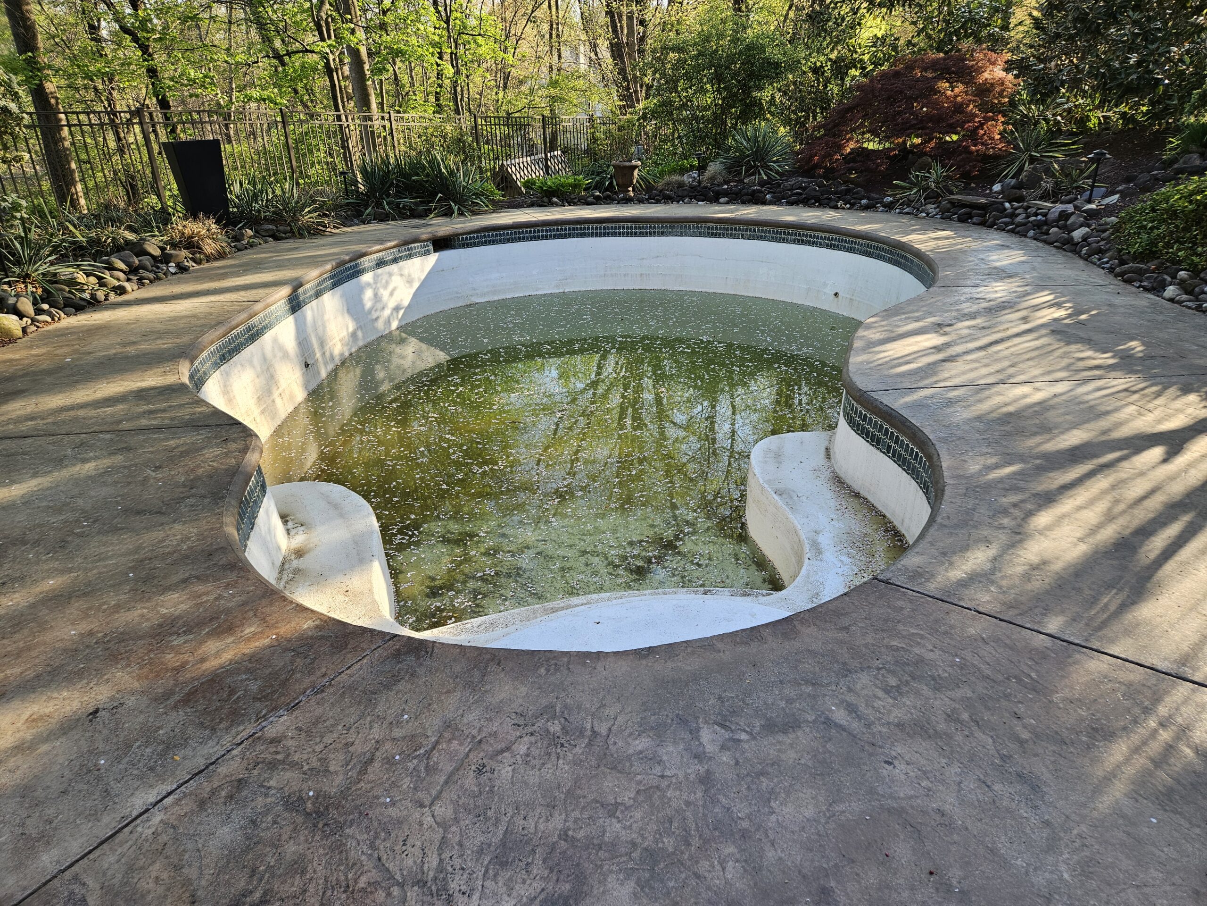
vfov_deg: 58.9
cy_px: 453
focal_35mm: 23
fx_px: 802
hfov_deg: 73.9
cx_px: 604
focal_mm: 5.4
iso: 32
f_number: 1.8
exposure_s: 1/253
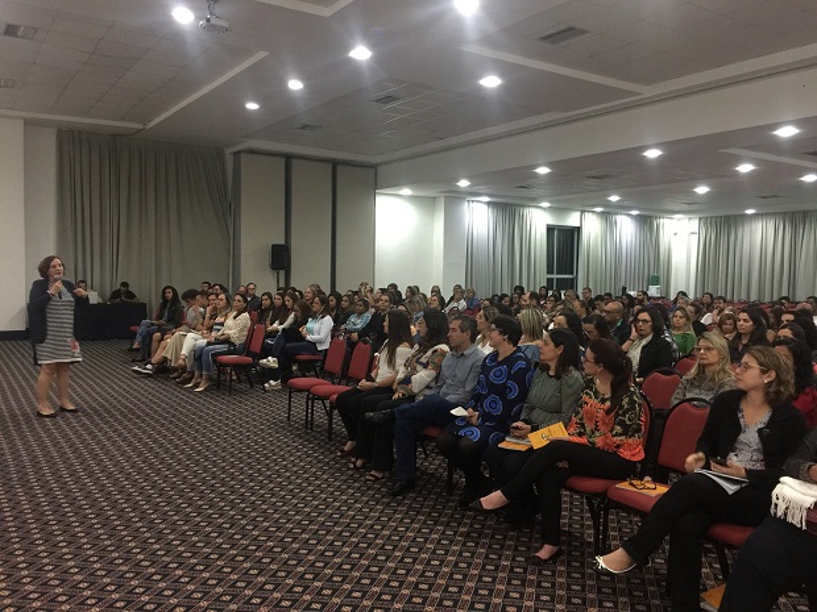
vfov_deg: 48.2
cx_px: 408
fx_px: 684
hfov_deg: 61.7
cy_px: 306
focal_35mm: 29
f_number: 2.2
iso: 80
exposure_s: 1/4
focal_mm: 4.15
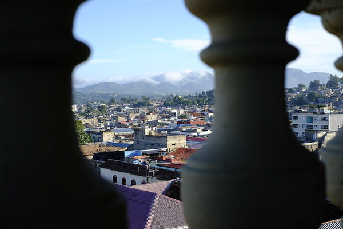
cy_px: 114
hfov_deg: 37.5
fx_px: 505
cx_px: 172
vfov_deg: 25.5
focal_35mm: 53
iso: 200
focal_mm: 35
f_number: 6.4
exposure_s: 1/320
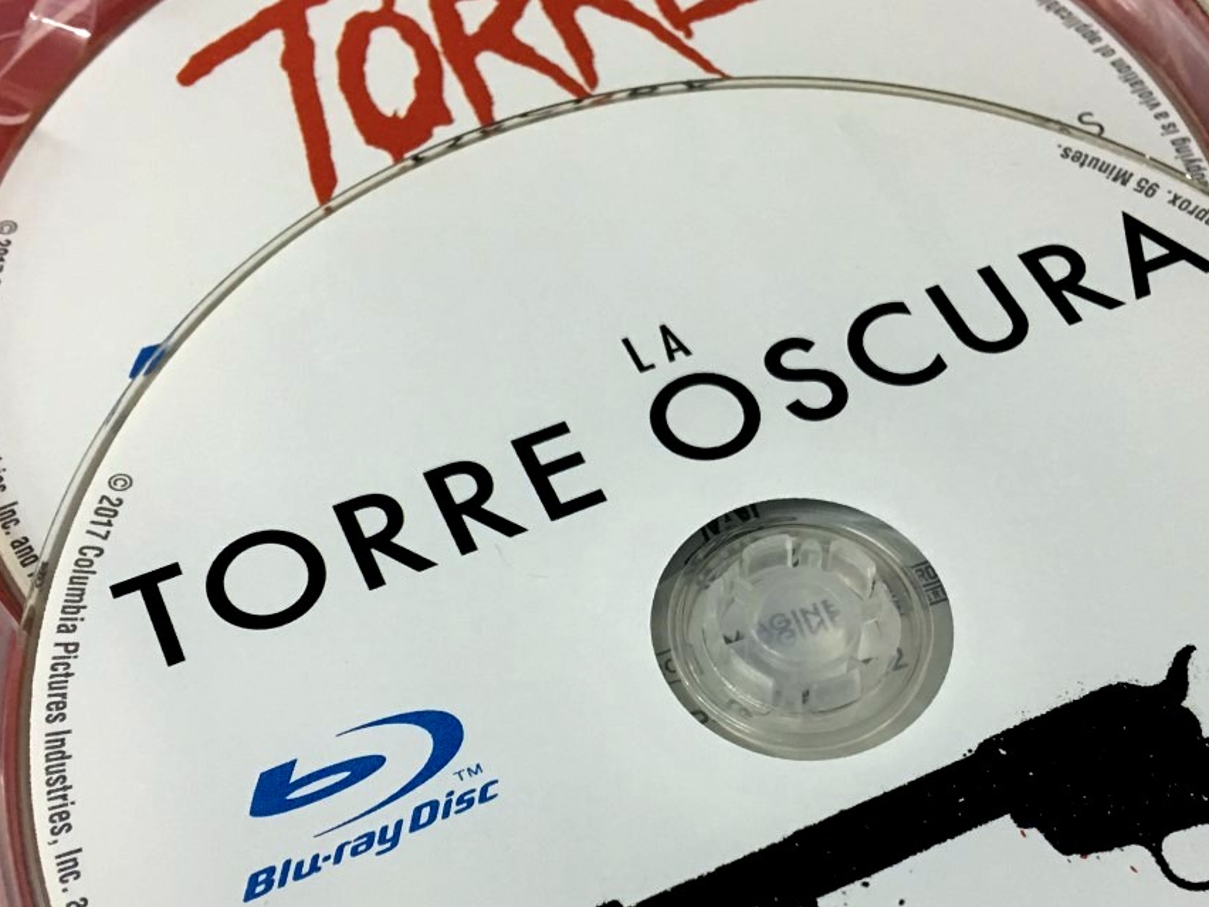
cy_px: 608
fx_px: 1711
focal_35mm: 49
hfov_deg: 38.8
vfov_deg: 29.5
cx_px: 697
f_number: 2.2
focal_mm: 4.15
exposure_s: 1/17
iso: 64
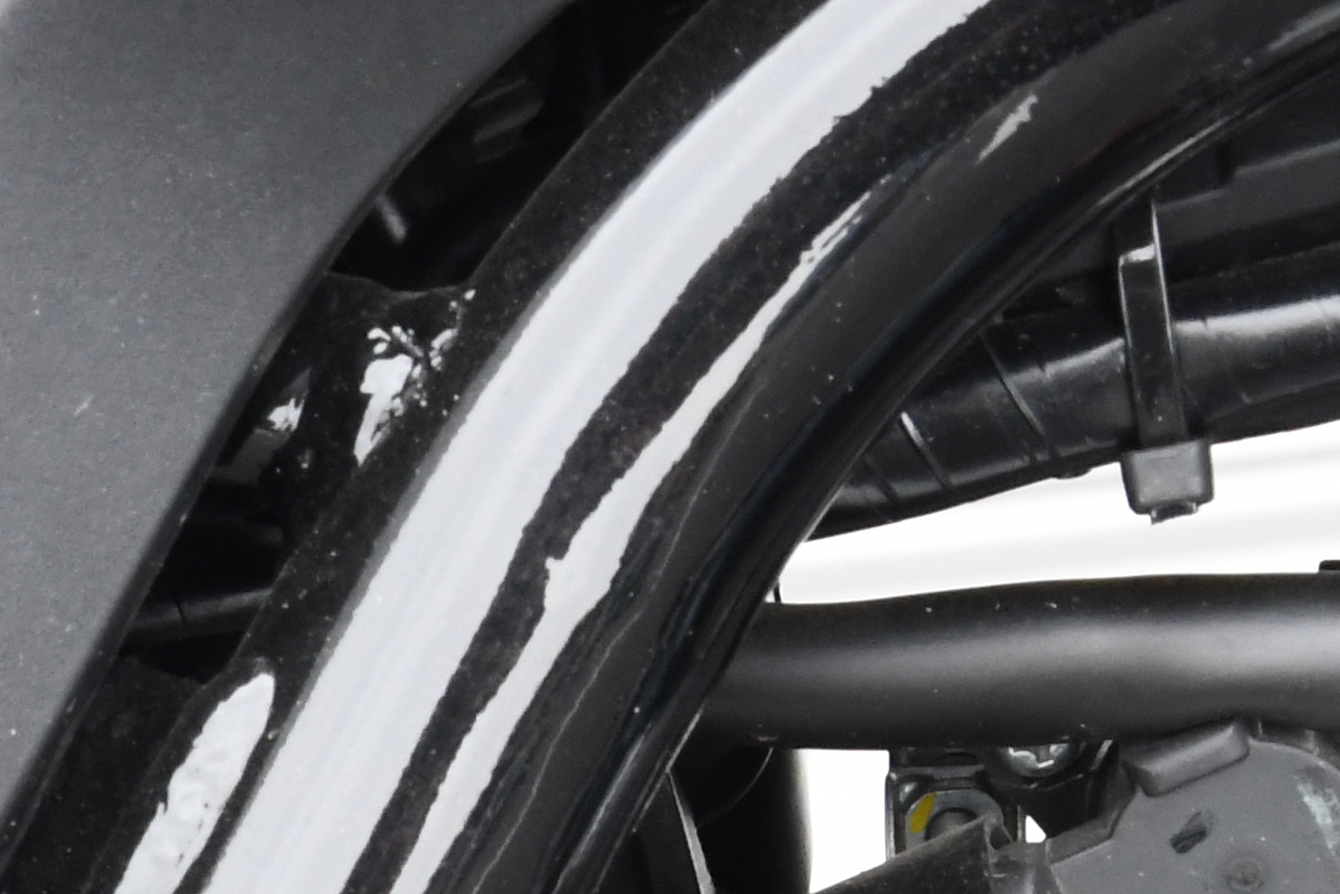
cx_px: -907
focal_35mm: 308
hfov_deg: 6.6
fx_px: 11464
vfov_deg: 4.4
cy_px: 1604
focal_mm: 52
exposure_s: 1/25
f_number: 13
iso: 2000
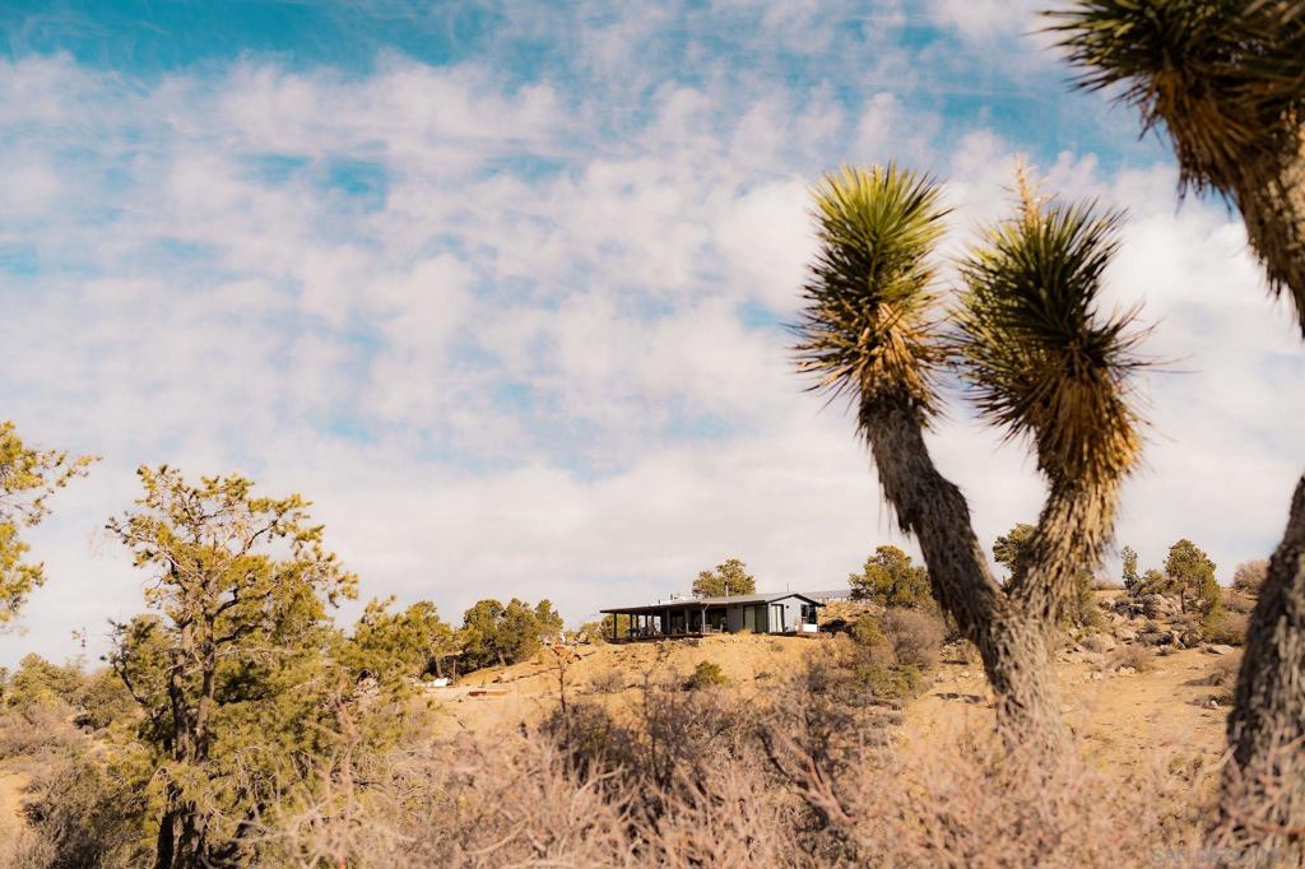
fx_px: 1268
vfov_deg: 37.8
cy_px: 434
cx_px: 652
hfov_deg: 54.4
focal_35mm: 35
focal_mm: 35
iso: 100
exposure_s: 1/1600
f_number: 3.2
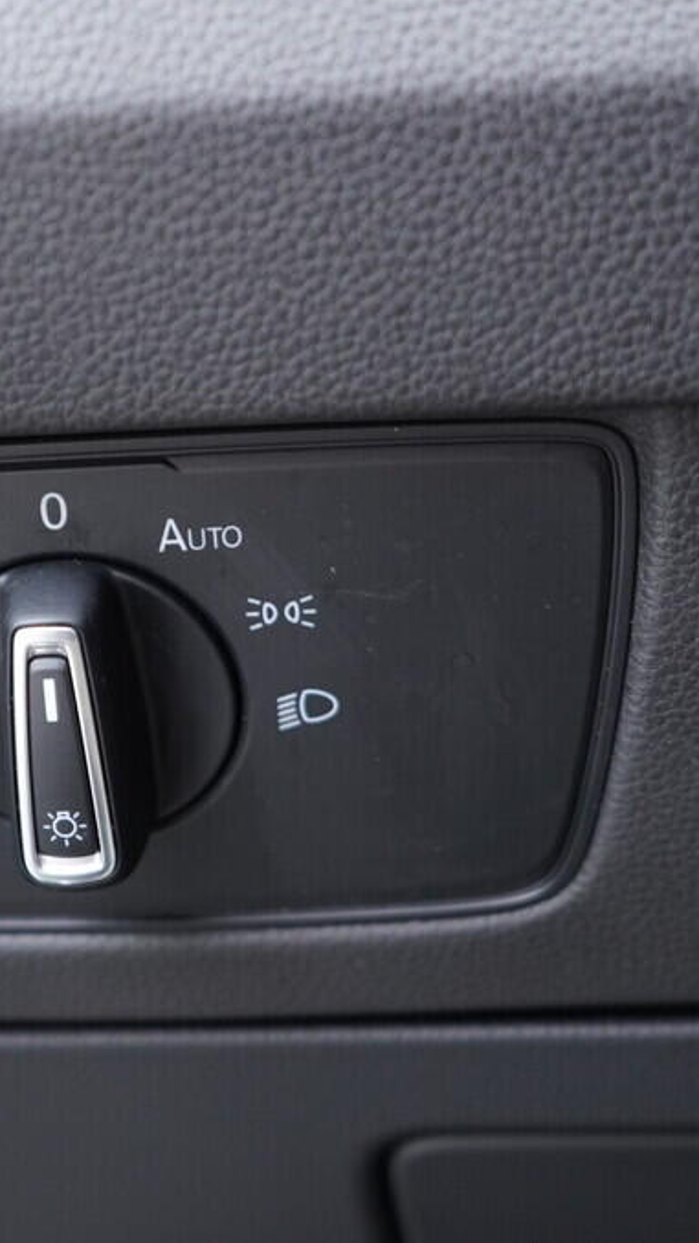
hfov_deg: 20.8
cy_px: 619
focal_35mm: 57
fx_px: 1880
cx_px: 130
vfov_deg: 36.6
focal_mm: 24
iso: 640
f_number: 2.8
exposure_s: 1/40
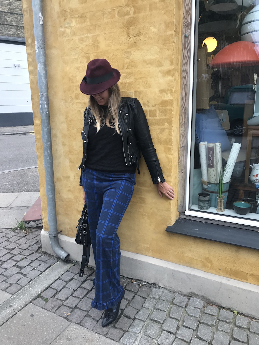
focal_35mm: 28
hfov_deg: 49.8
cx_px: 130
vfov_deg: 63.4
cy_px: 172
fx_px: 279
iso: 40
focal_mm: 3.99
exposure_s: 1/100
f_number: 1.8
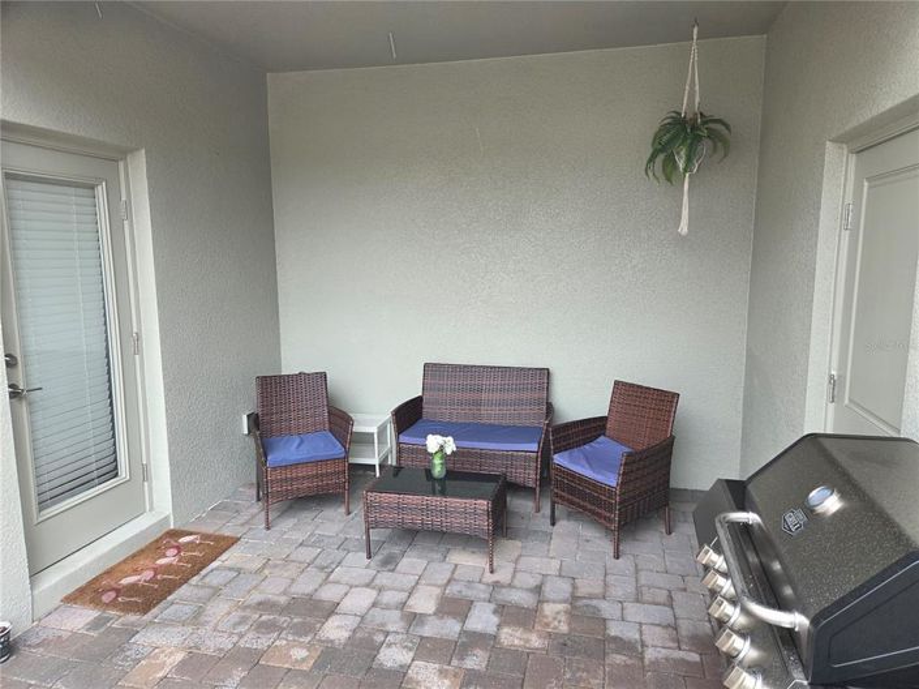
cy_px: 344
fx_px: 610
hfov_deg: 74.0
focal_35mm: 23
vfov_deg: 58.8
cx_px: 460
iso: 100
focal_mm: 5.4
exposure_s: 1/180
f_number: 1.8
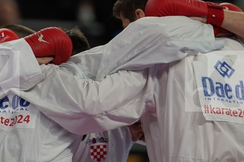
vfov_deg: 1.8
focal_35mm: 745
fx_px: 5048
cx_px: 102
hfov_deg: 2.8
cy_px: 81
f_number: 2.8
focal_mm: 200
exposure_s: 1/500
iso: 640
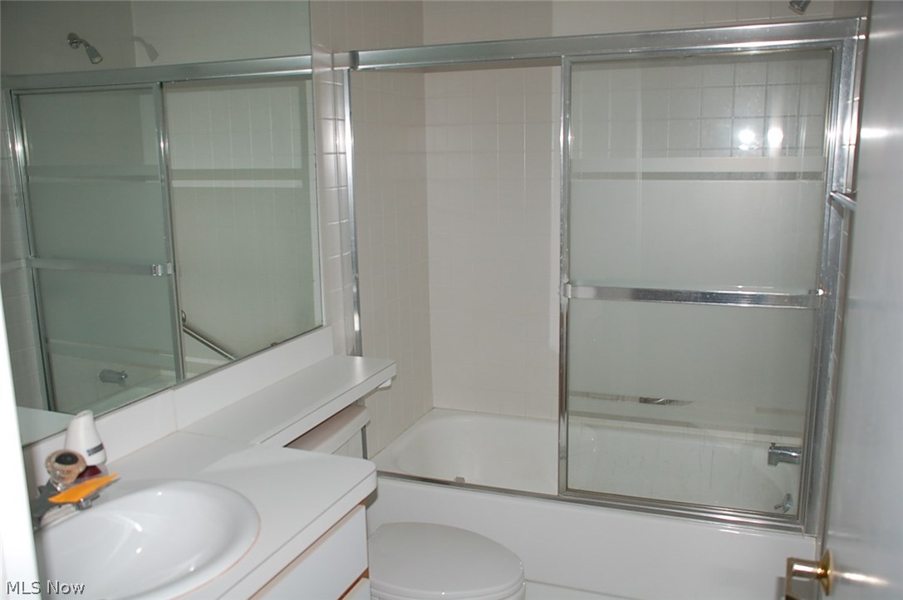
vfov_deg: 43.5
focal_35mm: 30
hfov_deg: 62.0
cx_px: 452
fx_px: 752
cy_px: 300
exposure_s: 1/60
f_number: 3.8
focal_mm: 20
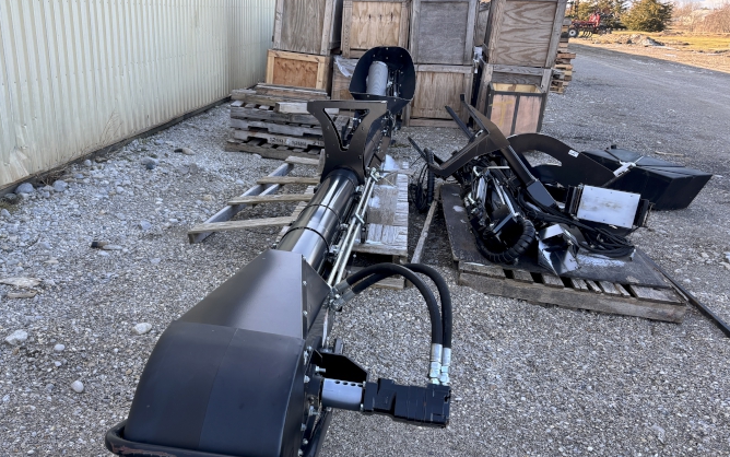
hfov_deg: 57.7
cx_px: 294
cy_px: 263
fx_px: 657
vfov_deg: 38.3
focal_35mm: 33
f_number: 1.6
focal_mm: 5.96
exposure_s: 1/247
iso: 40
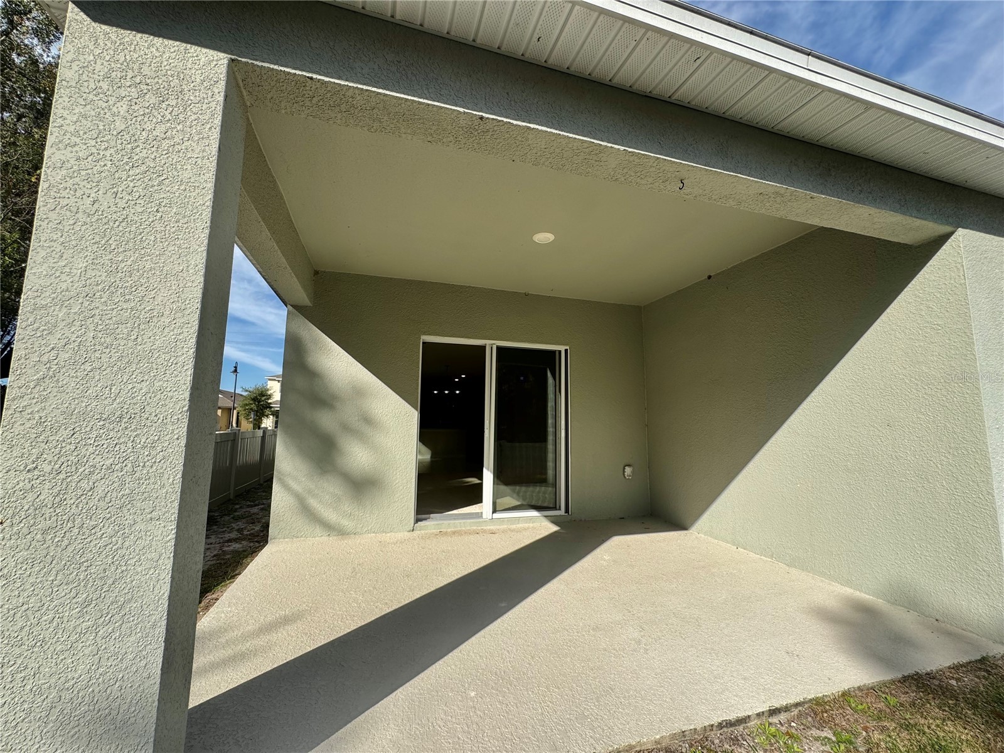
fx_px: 406
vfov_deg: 85.7
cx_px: 502
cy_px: 376
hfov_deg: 102.1
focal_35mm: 14
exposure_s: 1/993
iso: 50
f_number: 2.2
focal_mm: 2.22
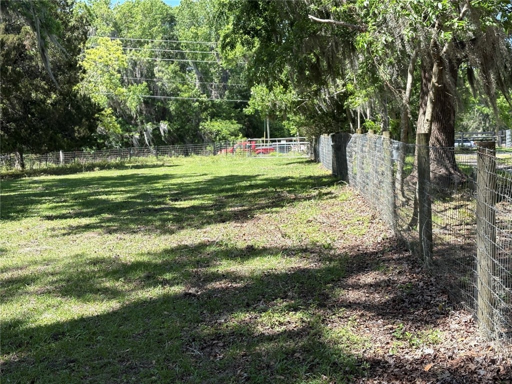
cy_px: 192
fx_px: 769
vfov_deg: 28.0
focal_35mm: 52
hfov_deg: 36.8
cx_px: 256
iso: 40
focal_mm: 5.96
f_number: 1.6
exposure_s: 1/773
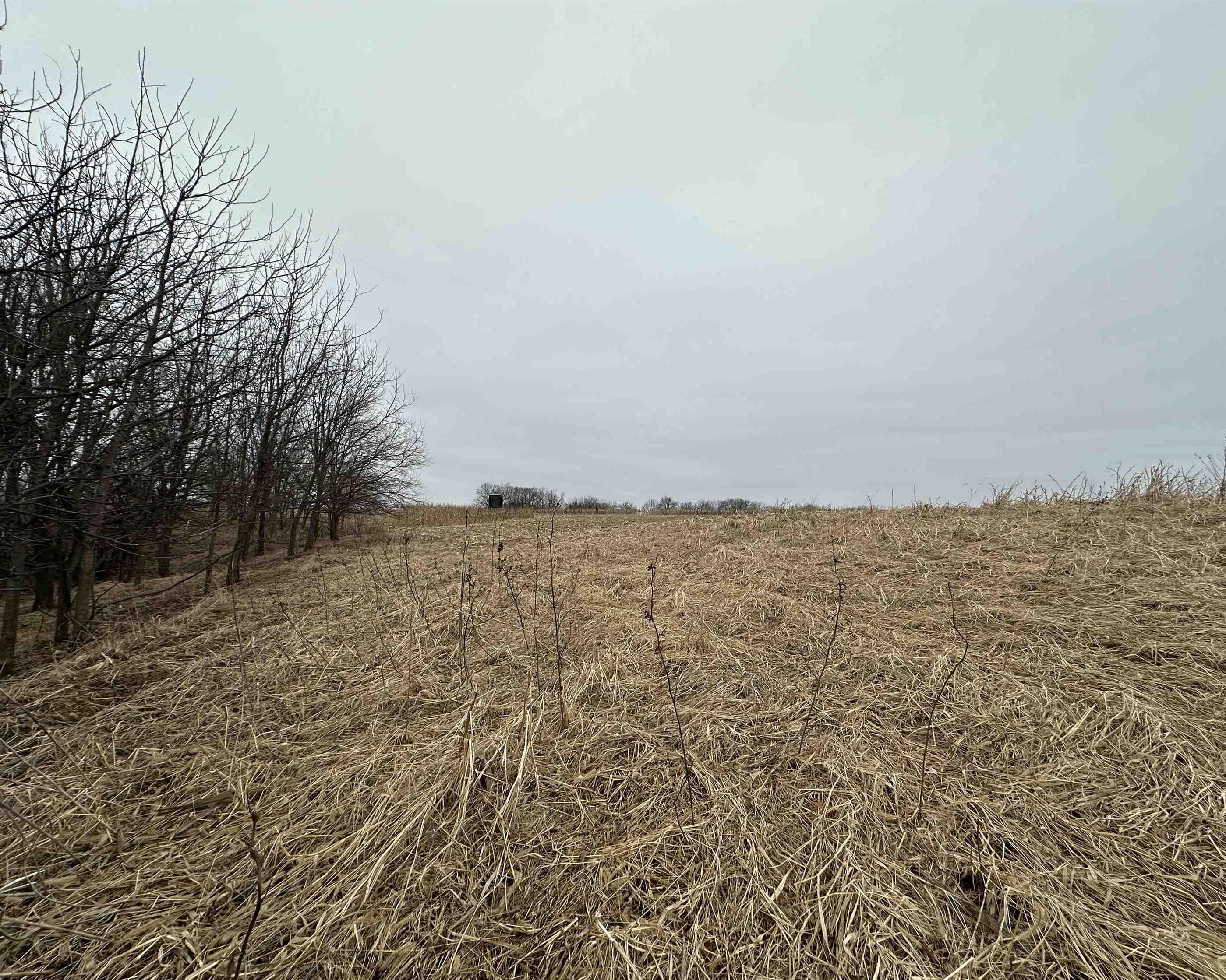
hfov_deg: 96.8
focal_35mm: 15
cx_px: 631
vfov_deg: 84.0
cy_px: 503
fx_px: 544
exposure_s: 1/1147
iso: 50
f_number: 2.2
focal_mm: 2.22
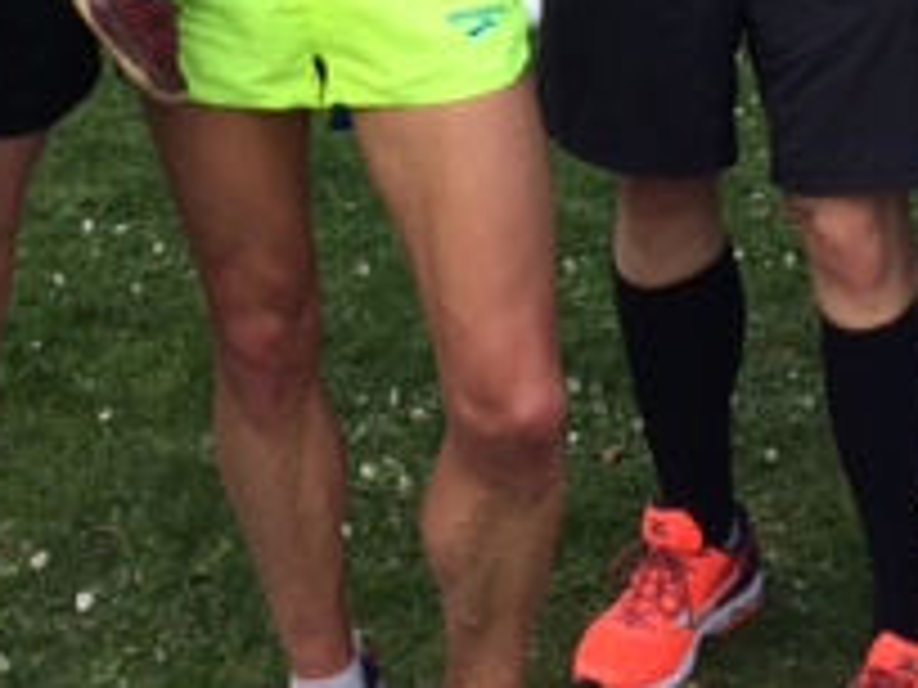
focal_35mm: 91
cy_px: -378
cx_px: 549
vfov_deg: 14.9
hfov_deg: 21.5
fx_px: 2413
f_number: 2.2
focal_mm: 4.15
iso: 32
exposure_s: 1/672
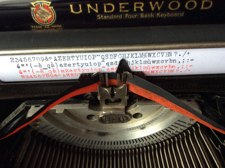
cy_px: 91
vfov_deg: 40.6
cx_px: 118
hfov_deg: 52.7
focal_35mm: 35
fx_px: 227
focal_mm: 3.3
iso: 64
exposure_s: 1/25
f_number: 2.4
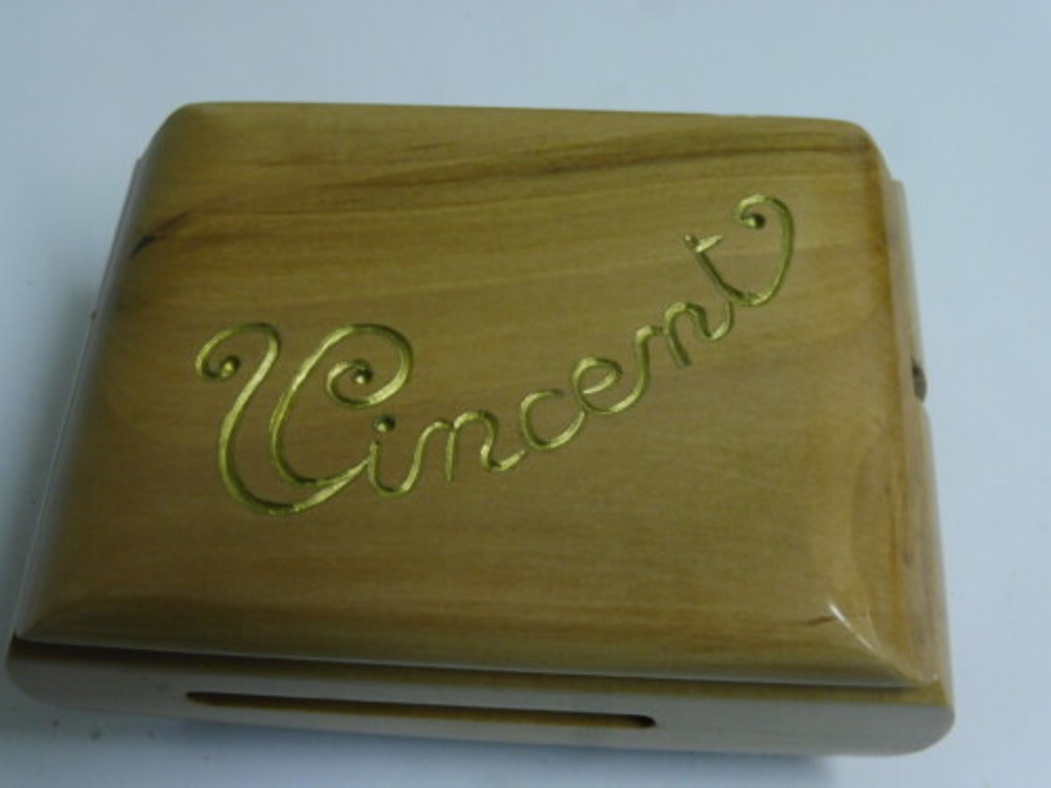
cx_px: 526
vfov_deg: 30.9
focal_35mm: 47
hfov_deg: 40.4
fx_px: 1427
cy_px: 394
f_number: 4.2
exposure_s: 1/60
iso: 400
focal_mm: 8.5
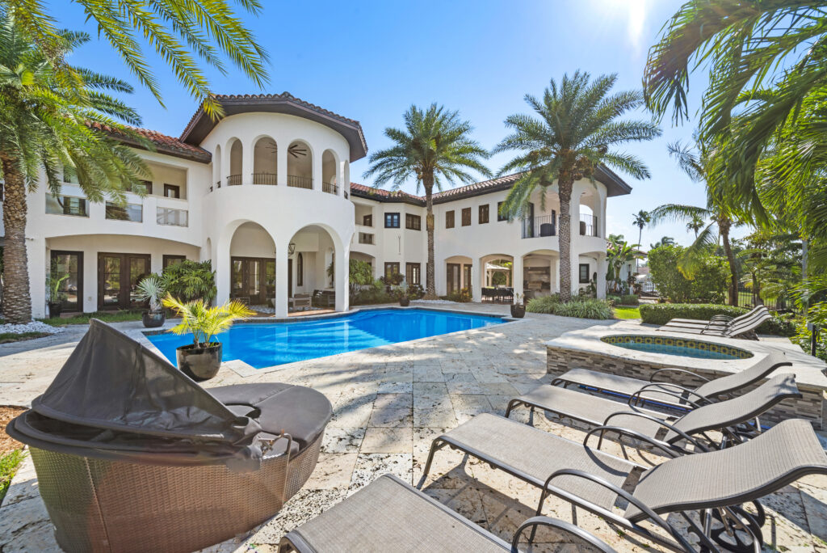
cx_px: 414
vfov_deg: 81.3
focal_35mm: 14
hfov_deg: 104.2
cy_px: 276
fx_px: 322
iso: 100
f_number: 11
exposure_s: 1/250
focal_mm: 14
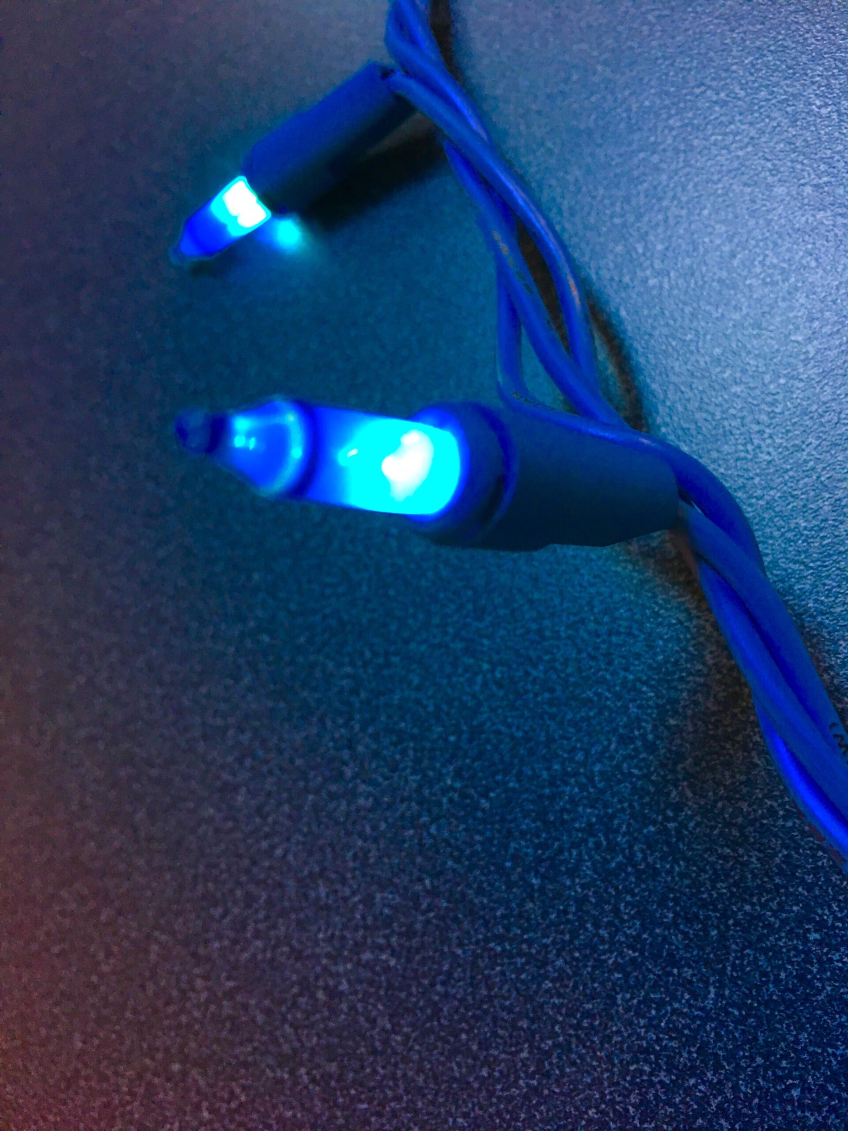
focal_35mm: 29
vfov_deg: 61.7
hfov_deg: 48.2
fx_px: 947
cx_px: 424
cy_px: 566
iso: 80
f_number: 2.2
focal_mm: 4.15
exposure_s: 1/30
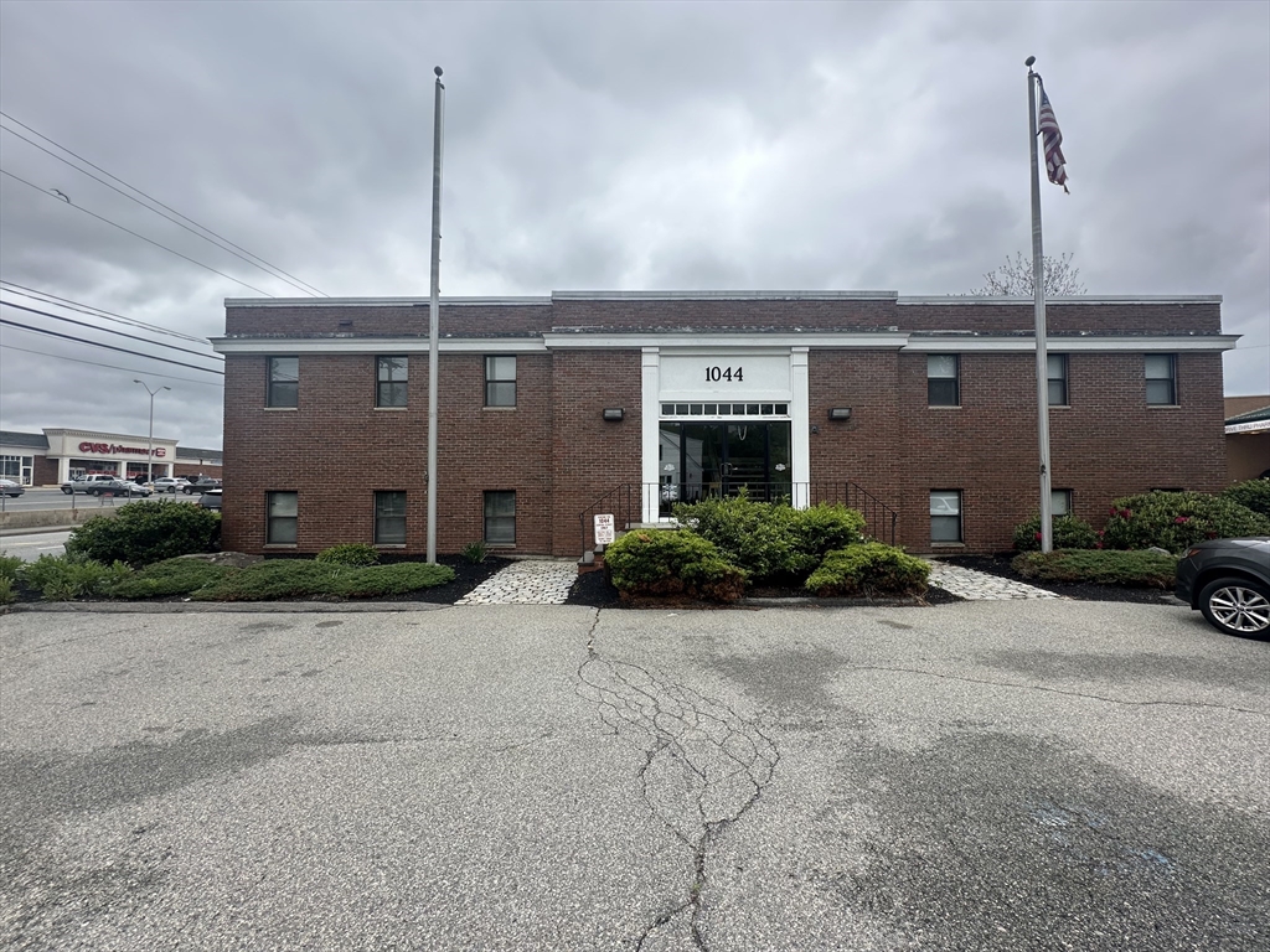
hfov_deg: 102.1
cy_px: 476
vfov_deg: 85.7
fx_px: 514
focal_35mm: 14
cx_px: 635
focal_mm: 2.22
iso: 40
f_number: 2.2
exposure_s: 1/725
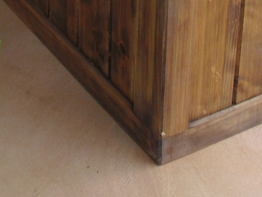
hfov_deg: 15.5
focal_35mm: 127
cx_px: 128
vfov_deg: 11.0
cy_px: -145
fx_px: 961
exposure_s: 1/200
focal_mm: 6.3
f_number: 3.1
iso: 100
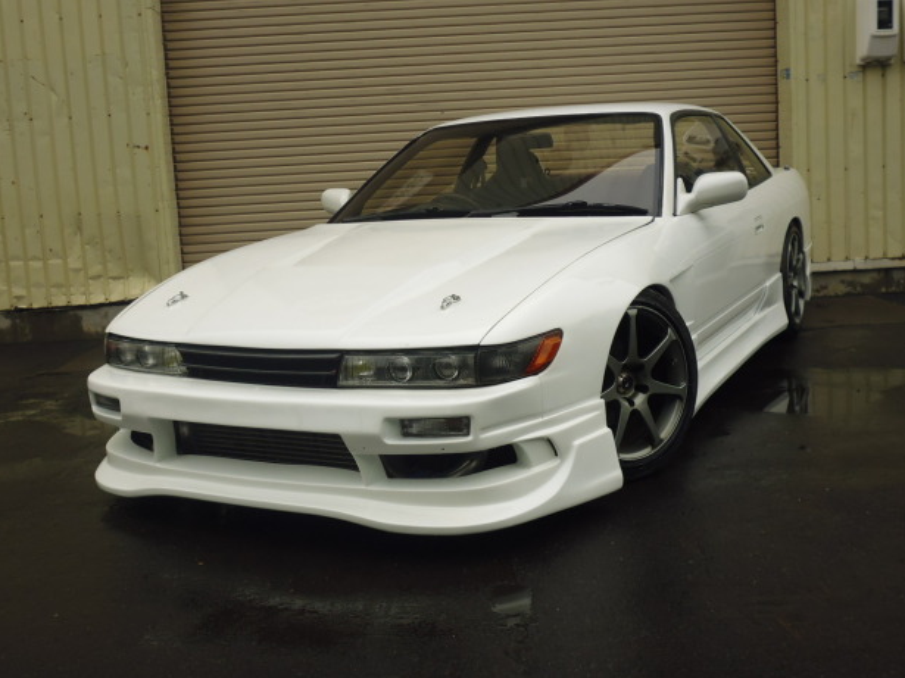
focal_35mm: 42
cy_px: 335
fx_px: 1098
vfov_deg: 34.3
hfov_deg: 44.8
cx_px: 449
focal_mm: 7.2
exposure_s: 1/100
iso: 100
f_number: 3.6
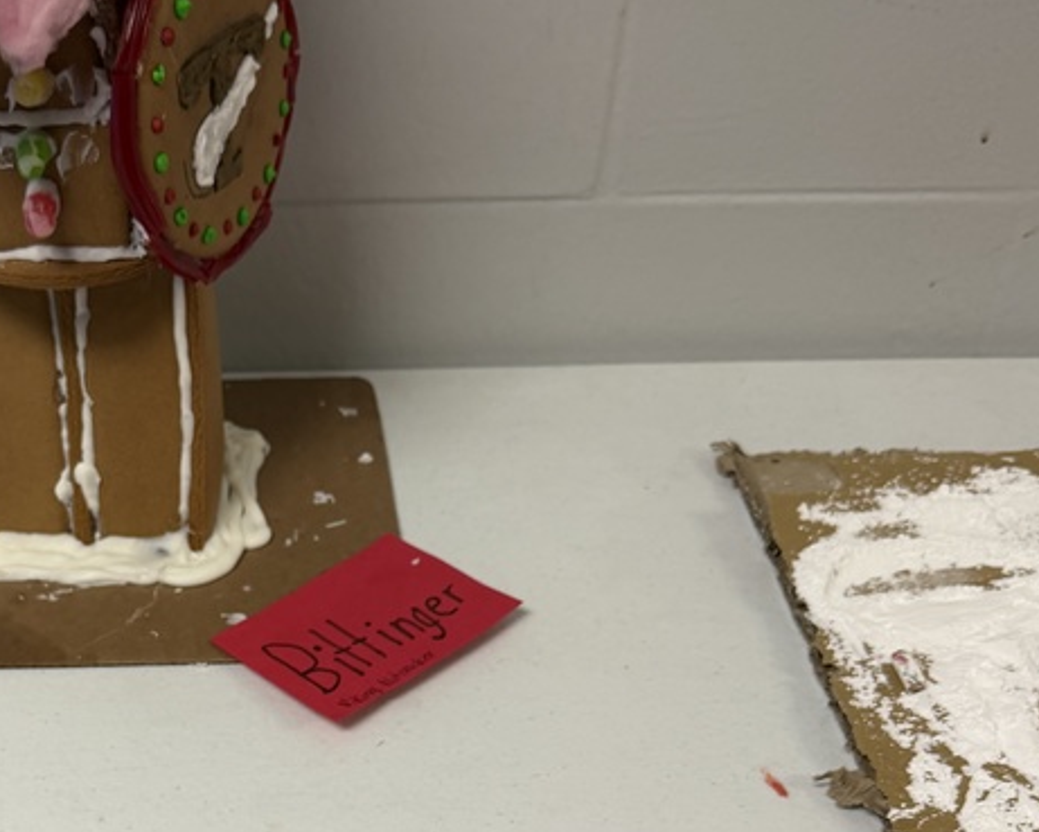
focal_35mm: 52
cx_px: 189
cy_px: 694
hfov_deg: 34.7
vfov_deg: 28.4
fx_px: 1599
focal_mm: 6.76
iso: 125
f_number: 1.78
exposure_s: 1/60
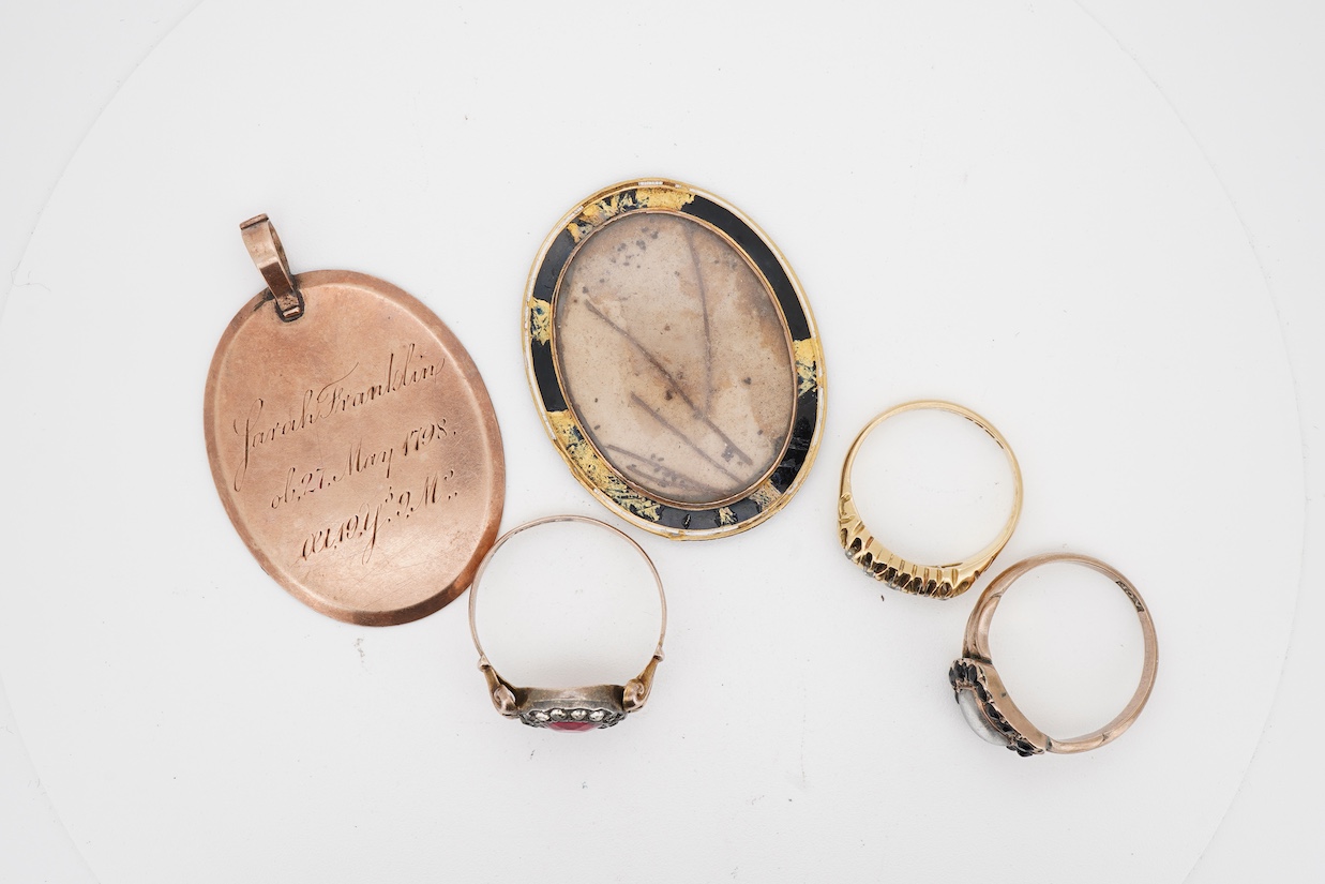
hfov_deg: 43.6
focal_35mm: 45
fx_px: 1656
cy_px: 442
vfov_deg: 29.9
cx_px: 662
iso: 200
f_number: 22
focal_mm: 30
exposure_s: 1/125
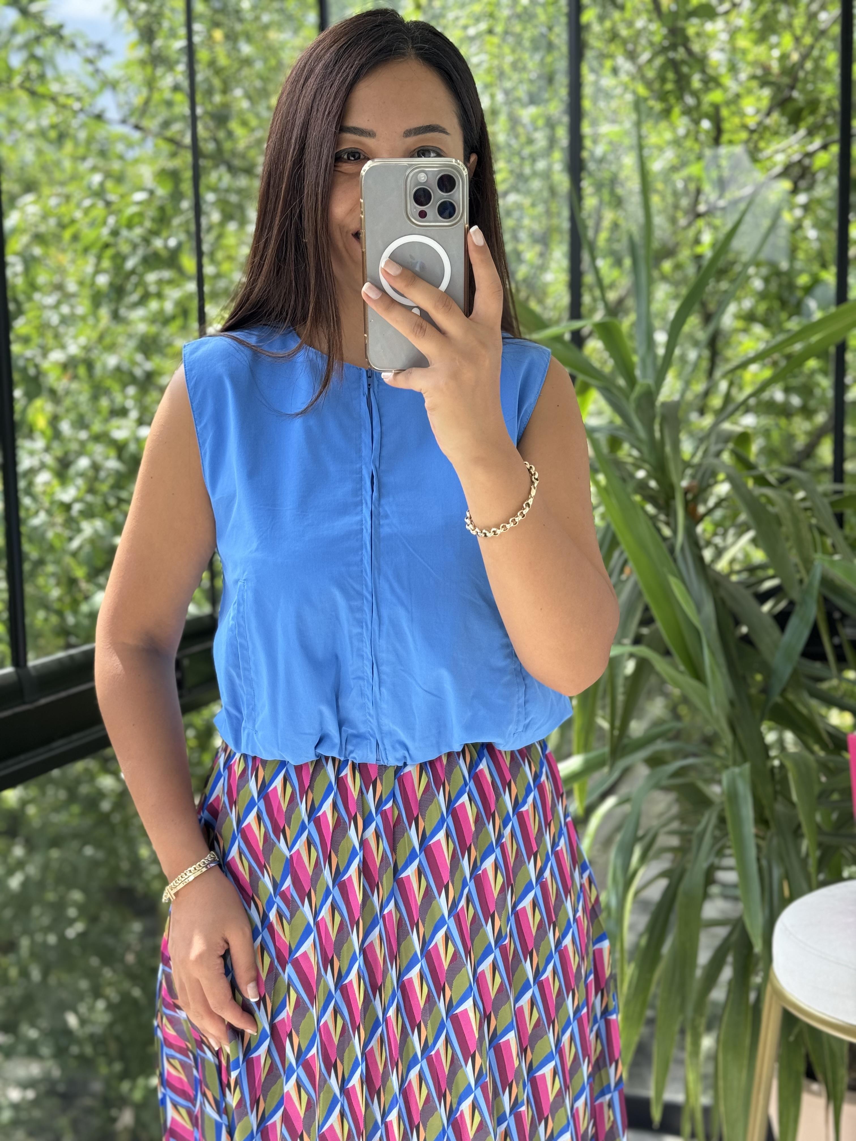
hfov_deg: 30.3
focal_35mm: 48
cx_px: 428
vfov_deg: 39.7
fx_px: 1583
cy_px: 570
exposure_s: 1/231
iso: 64
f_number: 1.78
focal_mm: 6.76
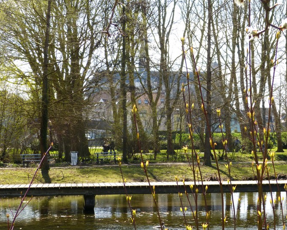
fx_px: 730
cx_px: 195
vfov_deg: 17.9
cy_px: 130
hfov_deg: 22.1
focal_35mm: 86
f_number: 4
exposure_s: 1/500
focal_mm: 11
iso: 100
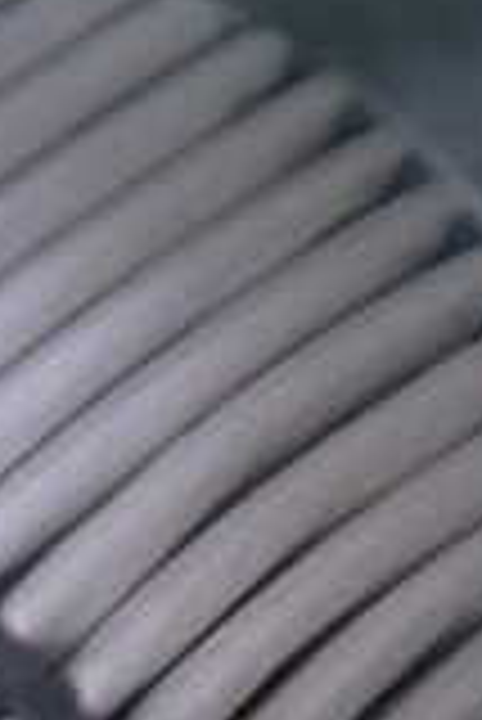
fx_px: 2345
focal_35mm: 117
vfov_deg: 17.5
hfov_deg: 11.4
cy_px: 441
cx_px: -194
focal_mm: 5.4
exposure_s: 1/30
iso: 400
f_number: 2.3
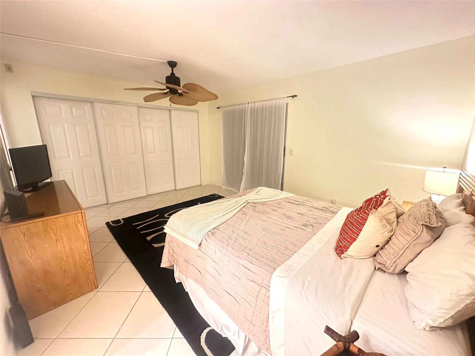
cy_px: 178
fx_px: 192
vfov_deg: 85.7
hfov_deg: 102.1
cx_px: 238
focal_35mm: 14
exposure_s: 1/60
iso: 1000
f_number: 2.2
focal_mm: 2.22
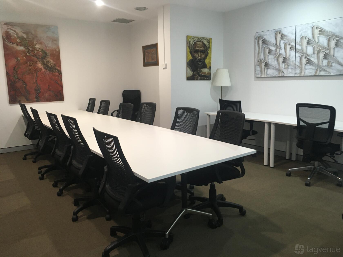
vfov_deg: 48.2
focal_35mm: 29
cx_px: 172
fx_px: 287
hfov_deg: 61.7
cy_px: 128
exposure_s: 1/33
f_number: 2.2
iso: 160
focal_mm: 4.15
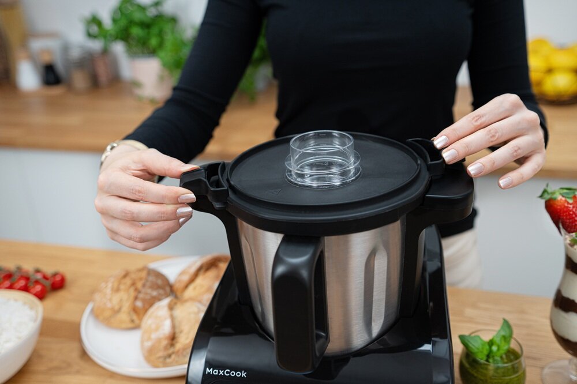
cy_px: 192
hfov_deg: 48.5
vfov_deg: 33.4
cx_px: 288
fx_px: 641
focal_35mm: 40
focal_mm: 40
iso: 320
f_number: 3.2
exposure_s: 1/100
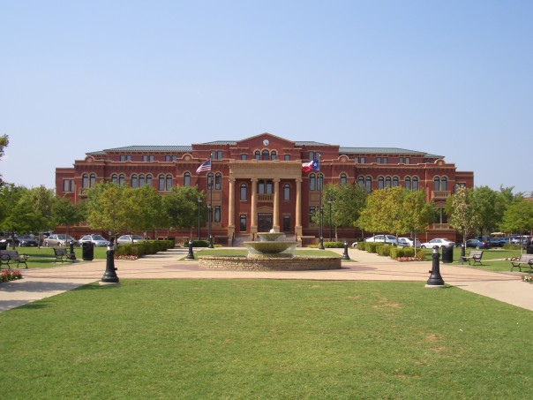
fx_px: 631
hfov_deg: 45.8
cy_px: 200
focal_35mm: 41
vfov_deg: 35.1
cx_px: 266
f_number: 4.6
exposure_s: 1/320
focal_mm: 6.8
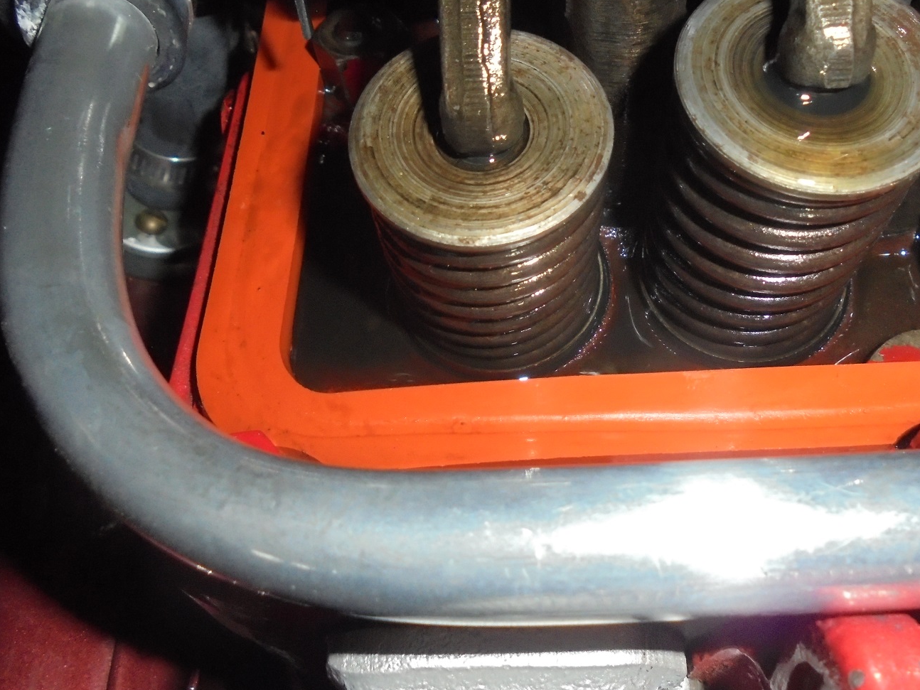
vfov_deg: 42.9
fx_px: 877
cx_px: 523
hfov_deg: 55.2
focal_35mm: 33
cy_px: 305
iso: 320
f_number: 11.5
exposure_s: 1/30
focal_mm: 4.6
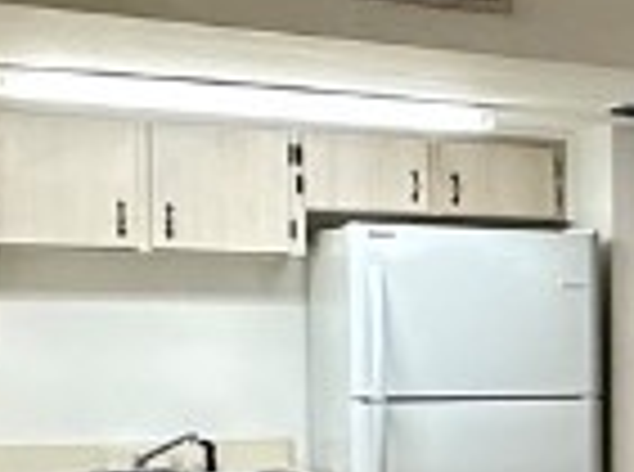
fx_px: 1863
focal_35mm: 102
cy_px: 409
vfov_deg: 14.3
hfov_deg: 14.6
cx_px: 1403
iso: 200
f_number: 2.2
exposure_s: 1/60
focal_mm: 2.22
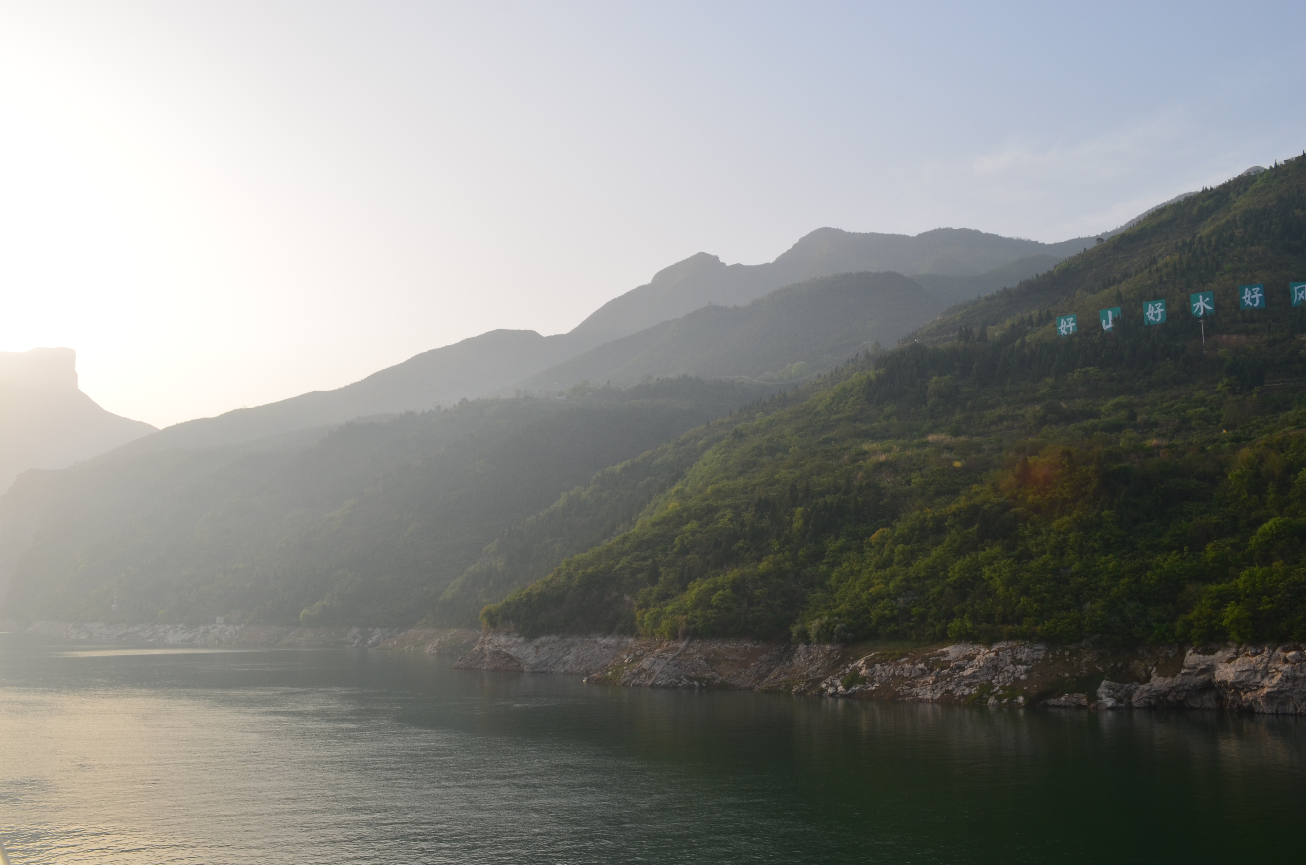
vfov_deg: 39.8
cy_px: 432
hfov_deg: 57.3
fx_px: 1195
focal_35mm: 33
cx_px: 653
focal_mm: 22
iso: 180
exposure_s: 1/125
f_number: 11
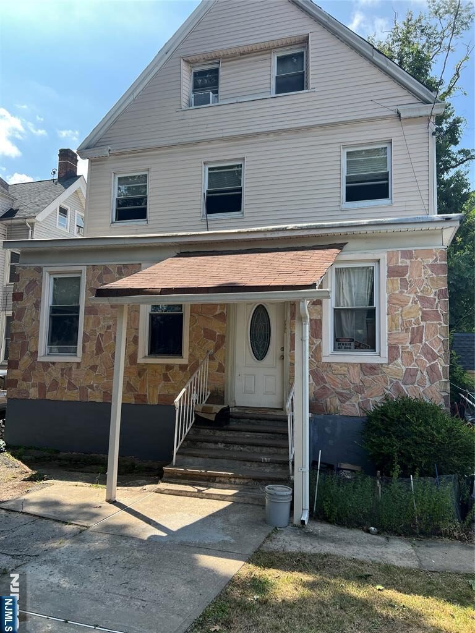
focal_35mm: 26
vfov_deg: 67.3
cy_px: 316
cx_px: 238
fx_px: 476
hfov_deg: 53.1
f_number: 1.5
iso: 50
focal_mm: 5.7
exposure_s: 1/1361
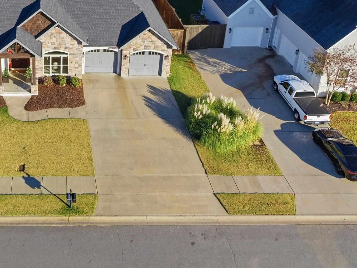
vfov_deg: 28.5
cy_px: 3
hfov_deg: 37.6
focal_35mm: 48
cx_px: 51
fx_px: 495
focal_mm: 8.7
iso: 220
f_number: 1.8
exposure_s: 1/6000
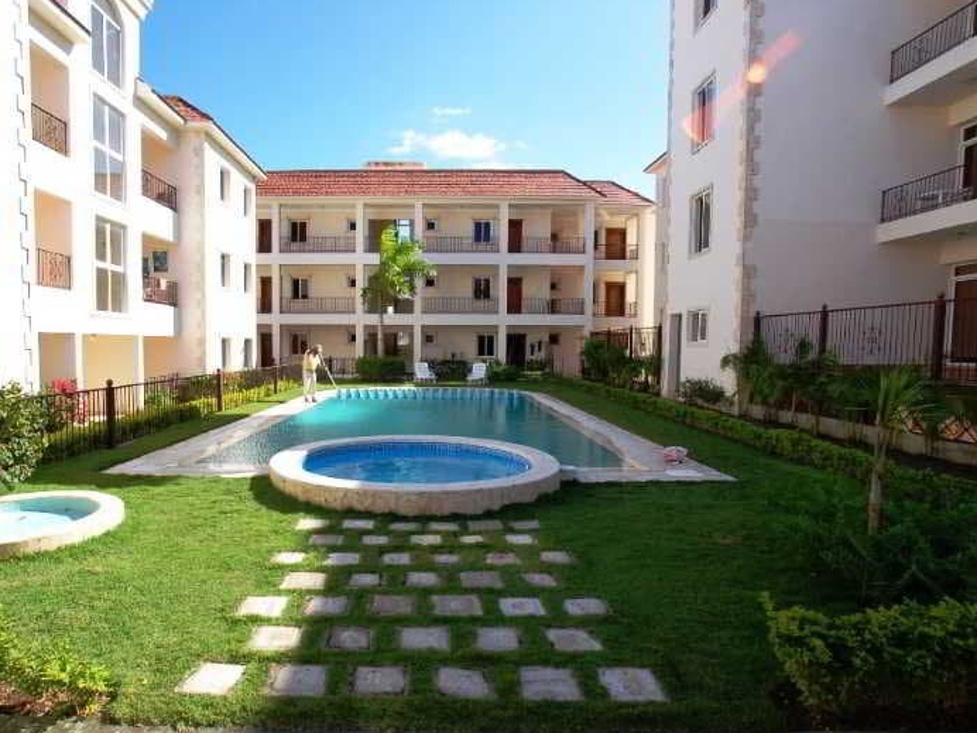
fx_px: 564
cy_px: 369
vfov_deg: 66.0
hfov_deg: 81.4
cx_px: 426
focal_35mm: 20
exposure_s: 1/250
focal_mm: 12
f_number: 8
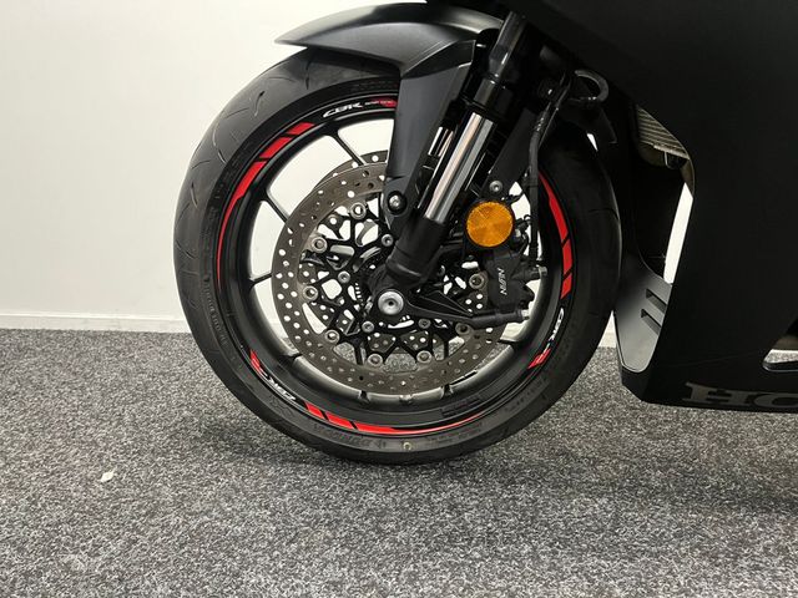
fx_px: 599
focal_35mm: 26
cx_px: 399
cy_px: 299
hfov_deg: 67.3
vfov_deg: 53.1
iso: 500
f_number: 1.6
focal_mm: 5.1
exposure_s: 1/33
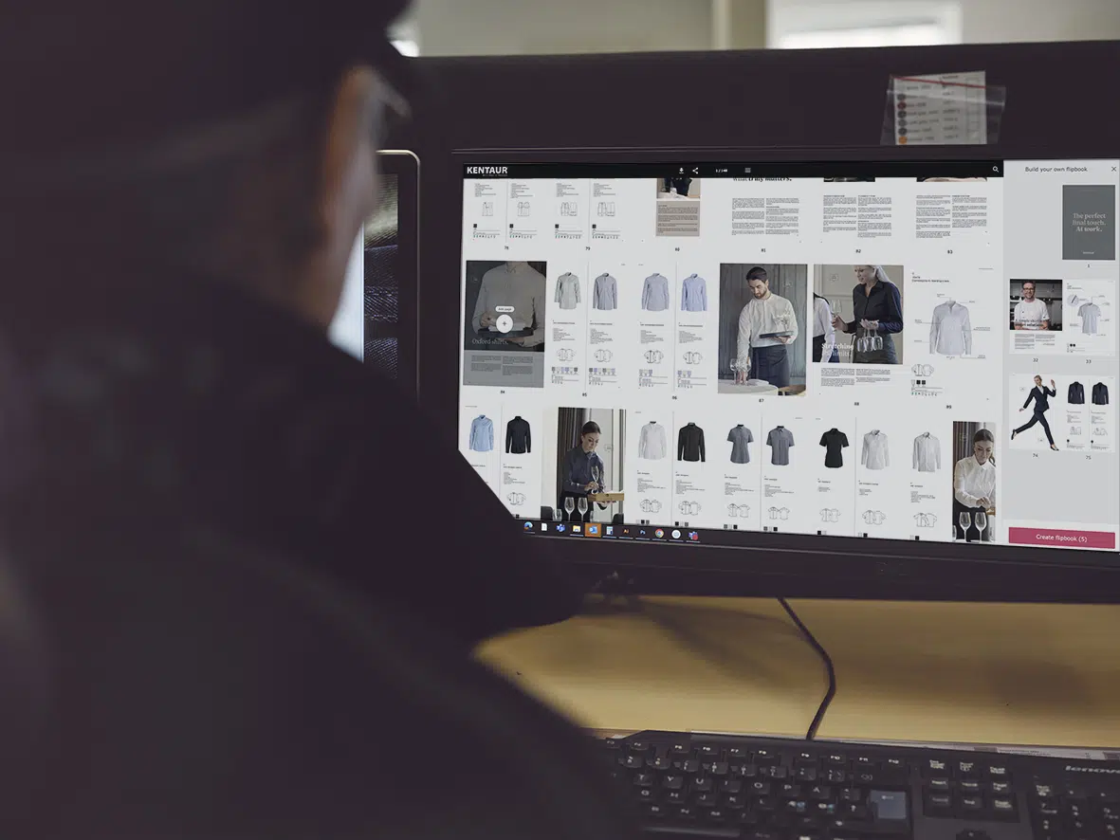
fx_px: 1424
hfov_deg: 42.9
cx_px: 560
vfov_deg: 32.9
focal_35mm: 44
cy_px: 420
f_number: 4
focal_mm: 55
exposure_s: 1/200
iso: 1600
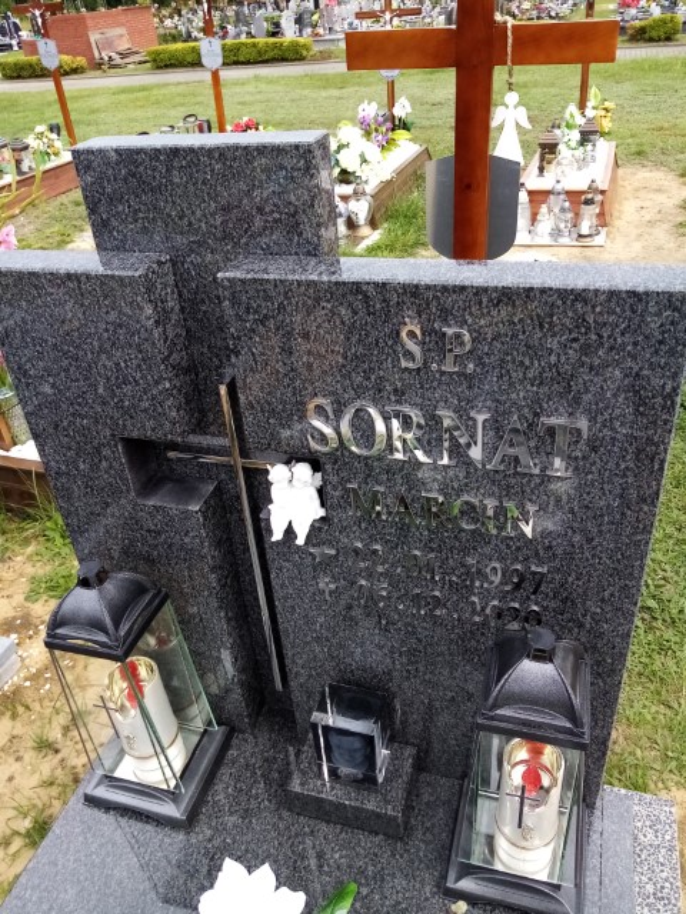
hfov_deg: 53.1
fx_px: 687
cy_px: 457
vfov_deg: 67.3
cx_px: 343
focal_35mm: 26
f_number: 1.8
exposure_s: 1/778
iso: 109
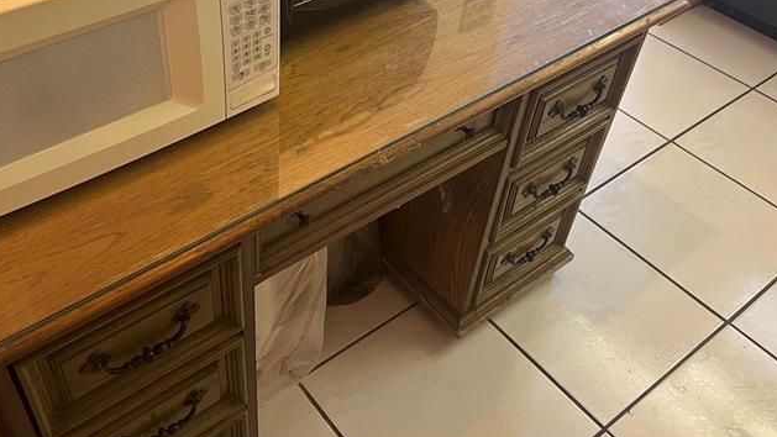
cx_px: 309
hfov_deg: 54.9
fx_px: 742
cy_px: 128
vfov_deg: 32.4
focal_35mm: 36
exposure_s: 1/60
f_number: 1.5
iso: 200
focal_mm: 5.7
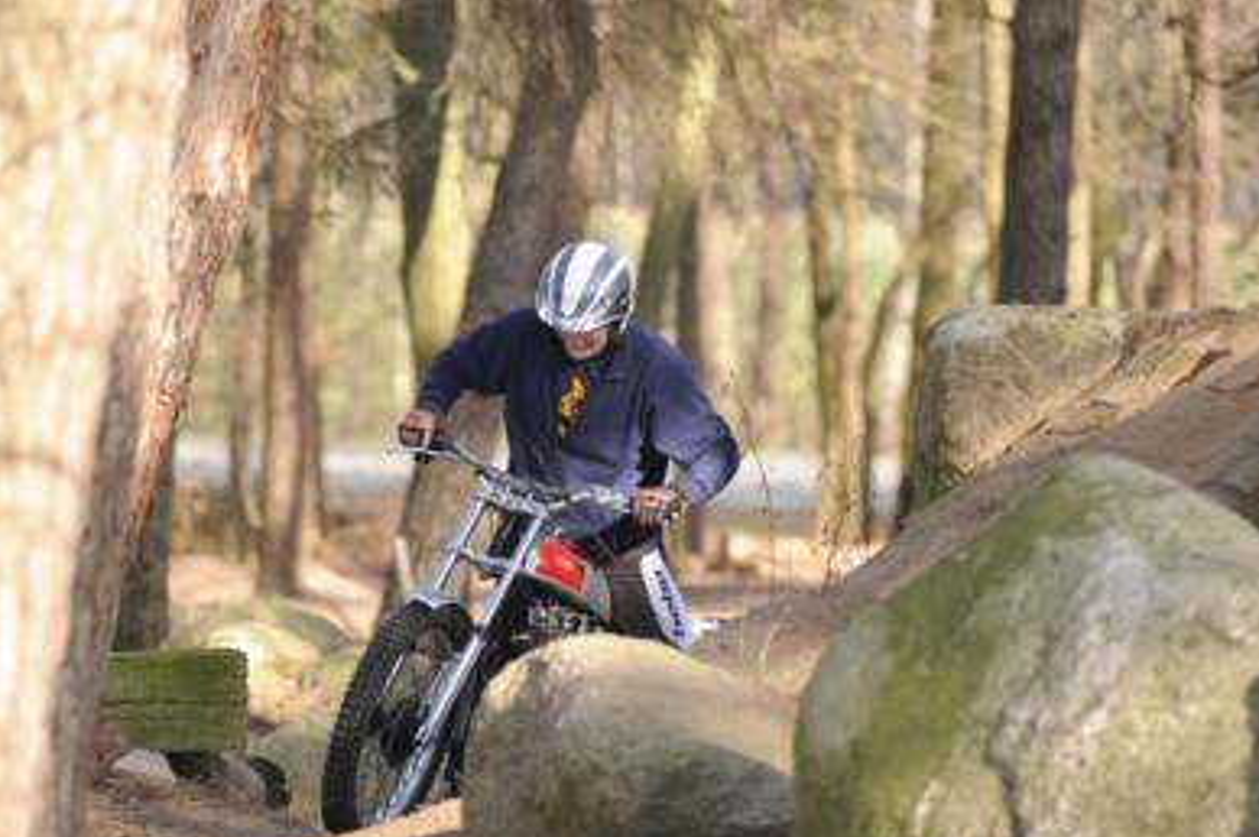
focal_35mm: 187
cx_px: 594
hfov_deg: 11.0
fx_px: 6534
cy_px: 381
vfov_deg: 7.3
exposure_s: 1/500
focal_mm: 145
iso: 250
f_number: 3.5
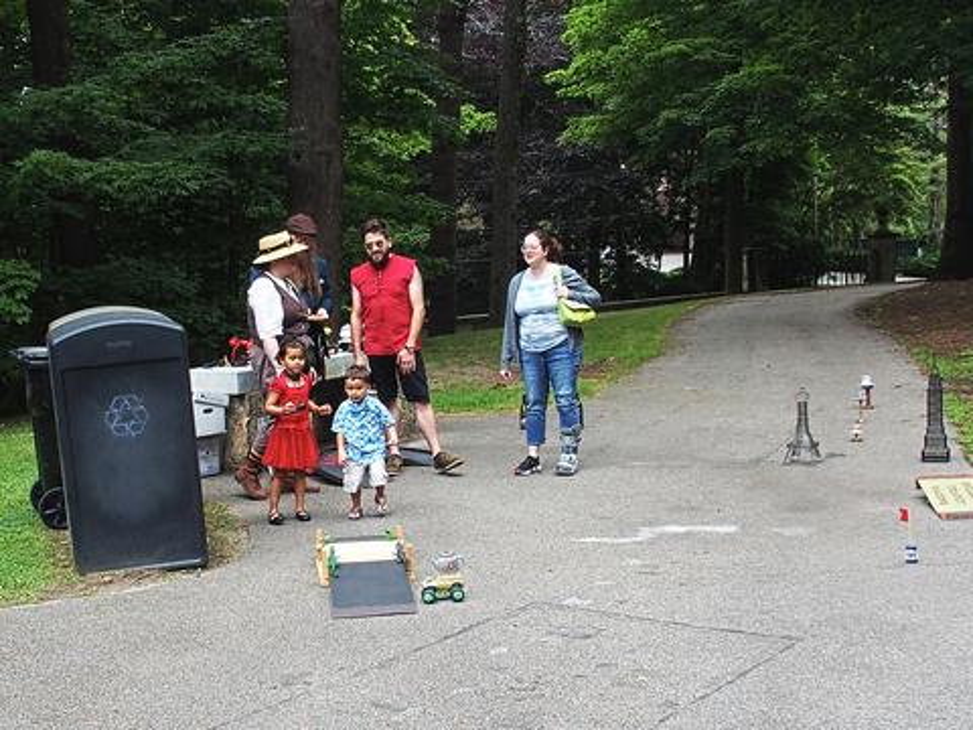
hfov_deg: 56.8
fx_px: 899
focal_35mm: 32
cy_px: 365
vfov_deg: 44.2
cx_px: 486
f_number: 3.5
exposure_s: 1/160
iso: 100
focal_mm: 6.7
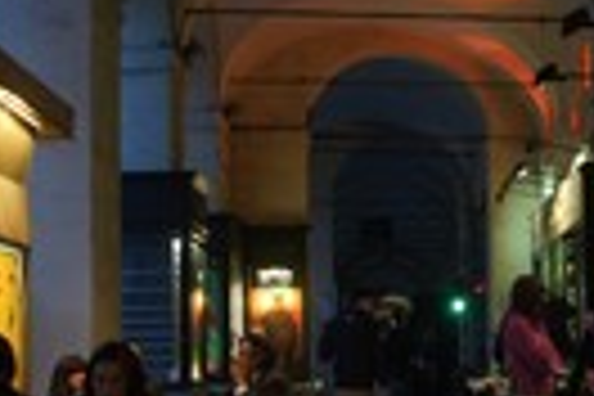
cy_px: 158
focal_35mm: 94
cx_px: 508
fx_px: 1551
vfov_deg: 14.5
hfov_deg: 21.3
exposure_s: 1/30
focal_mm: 18
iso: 1000
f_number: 3.5
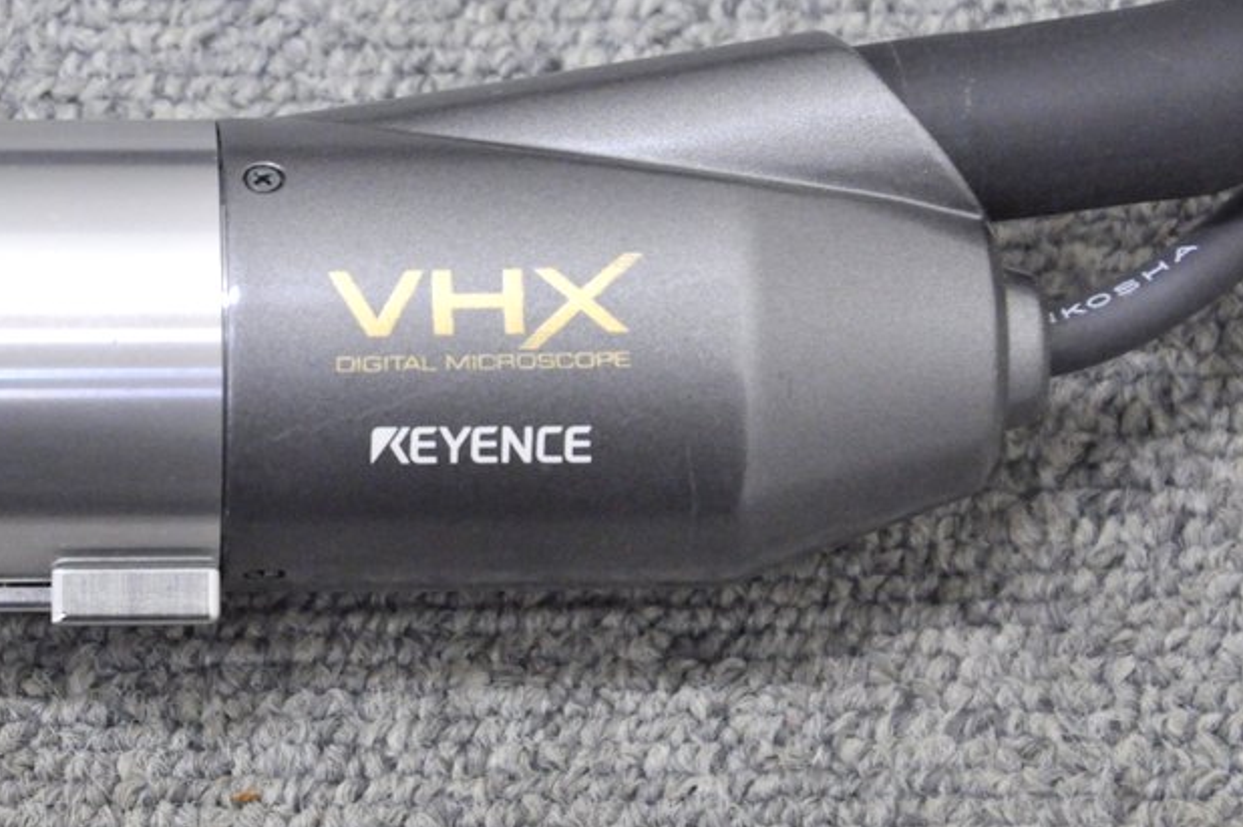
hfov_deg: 11.1
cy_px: 308
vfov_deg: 7.4
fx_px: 6408
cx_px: 348
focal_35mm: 186
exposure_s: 1/60
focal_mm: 85
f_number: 10
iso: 3200
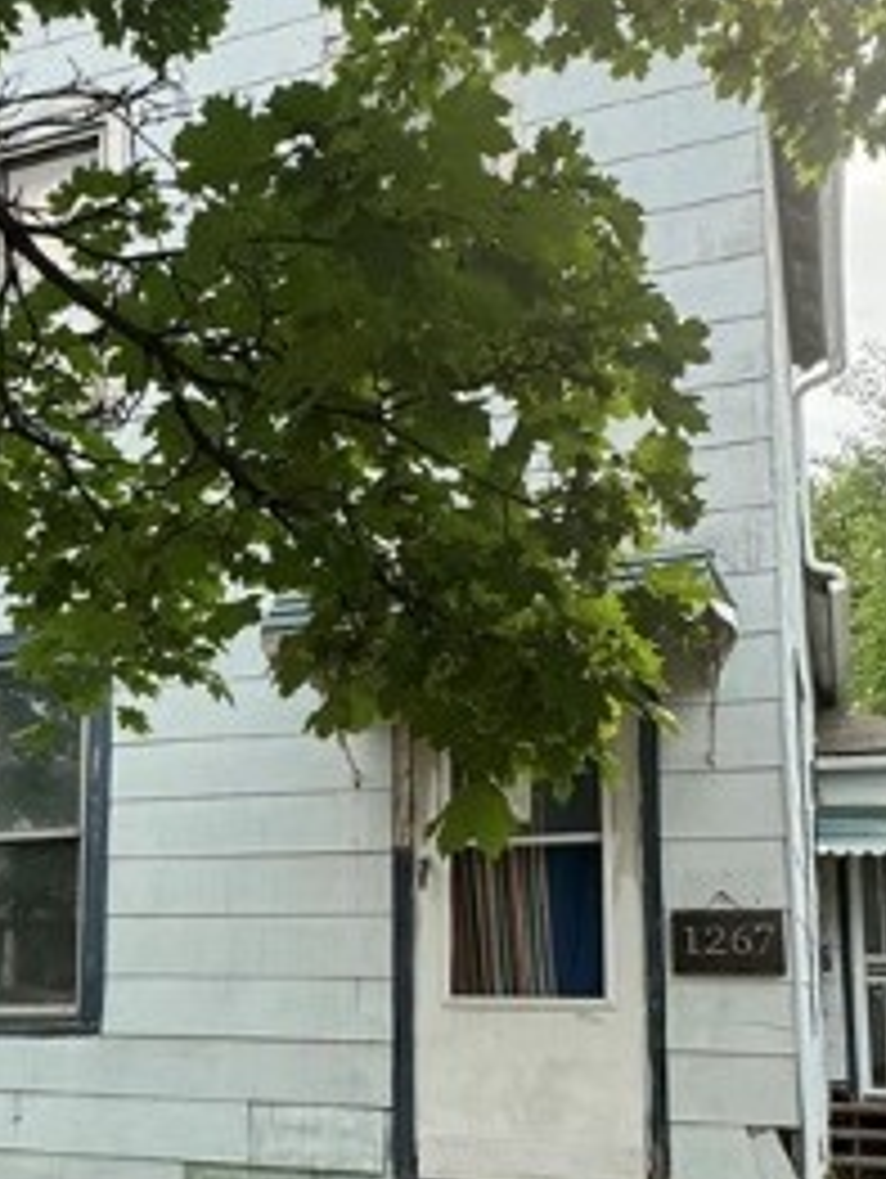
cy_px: 796
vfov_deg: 45.0
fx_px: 1397
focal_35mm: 41
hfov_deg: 34.7
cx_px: 261
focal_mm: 2.22
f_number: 2.2
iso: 40
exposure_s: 1/394
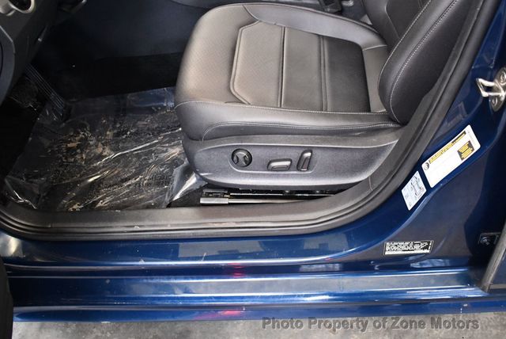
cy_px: 170
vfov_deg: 36.9
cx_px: 253
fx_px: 506
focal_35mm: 36
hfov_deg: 53.1
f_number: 3.5
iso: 3200
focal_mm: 18
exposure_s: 1/100
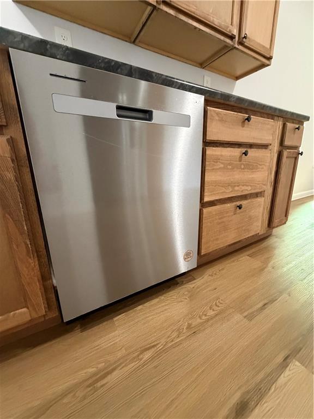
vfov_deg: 102.1
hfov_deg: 85.7
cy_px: 210
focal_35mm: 14
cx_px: 157
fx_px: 169
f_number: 2.2
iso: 800
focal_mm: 2.22
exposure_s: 1/60
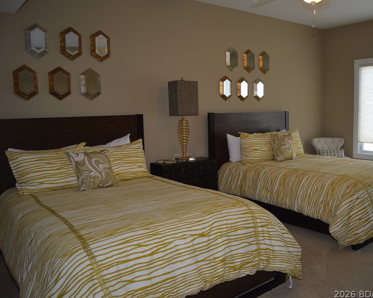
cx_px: 215
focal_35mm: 31
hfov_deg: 56.9
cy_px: 149
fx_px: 342
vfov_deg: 47.1
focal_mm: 18
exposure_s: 1/60
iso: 400
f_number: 3.5
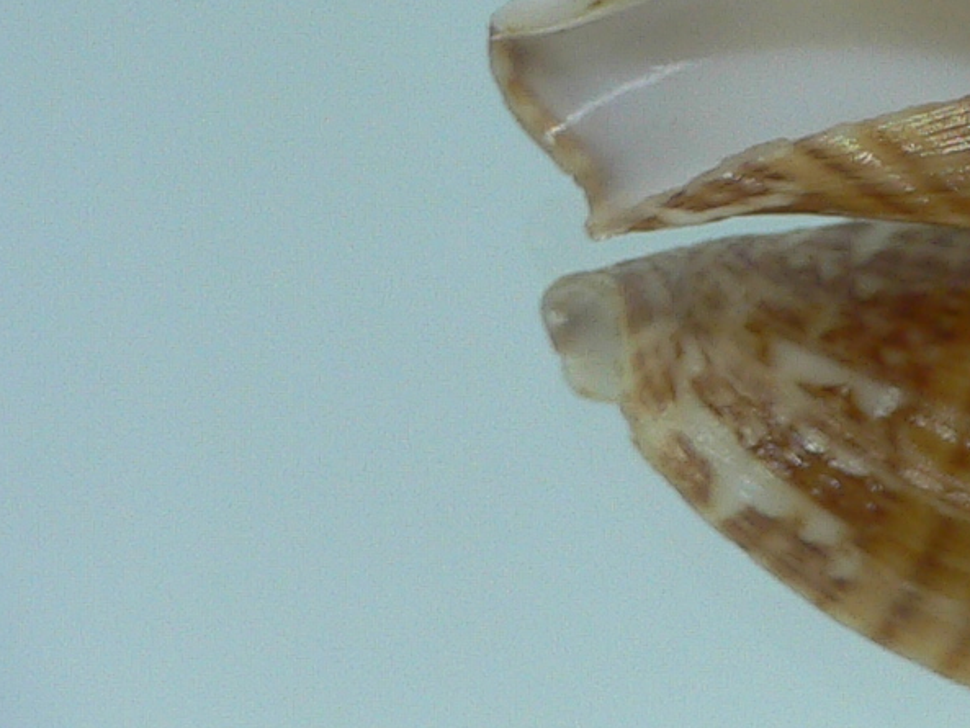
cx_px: 1619
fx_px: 3335
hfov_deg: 14.9
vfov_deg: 12.2
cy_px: -111
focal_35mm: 119
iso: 80
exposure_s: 1/60
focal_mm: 4.6
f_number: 2.8
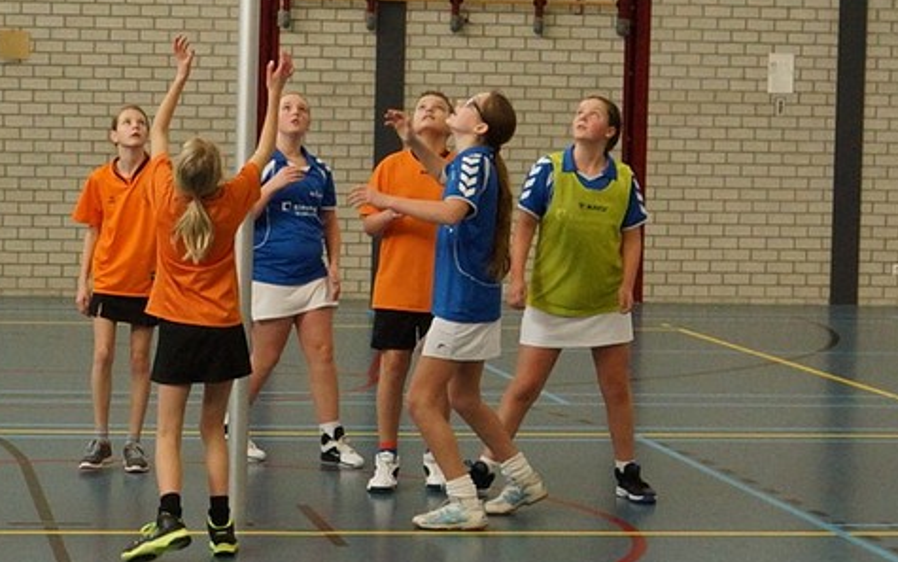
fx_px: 1615
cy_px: 42
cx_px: 4
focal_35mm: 66
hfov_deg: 29.1
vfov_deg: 19.3
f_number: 4
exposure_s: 1/250
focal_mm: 20
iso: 800
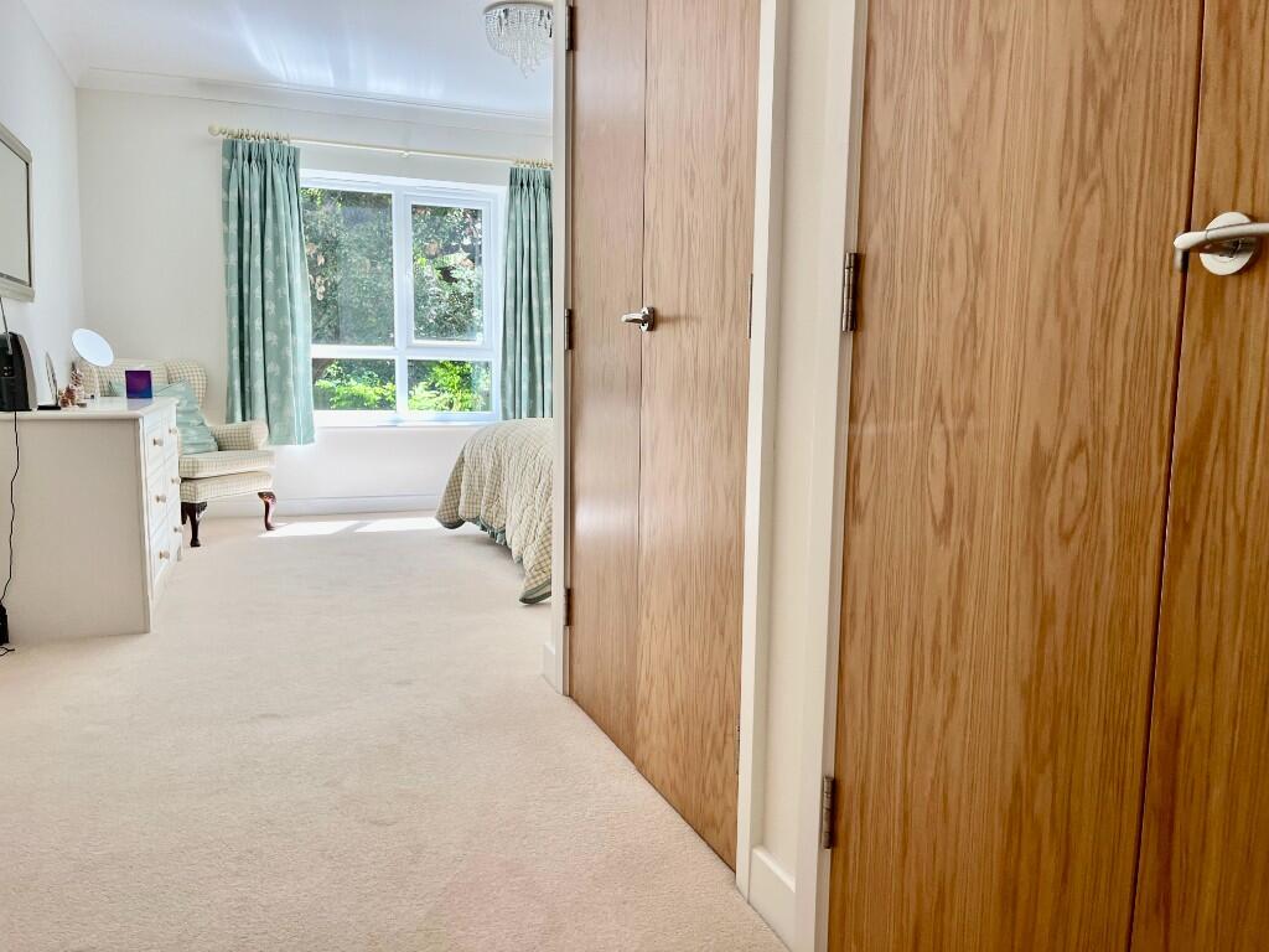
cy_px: 476
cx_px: 634
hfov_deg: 67.3
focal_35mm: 26
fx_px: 953
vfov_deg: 53.1
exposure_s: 1/121
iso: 80
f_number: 1.6
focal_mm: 5.1
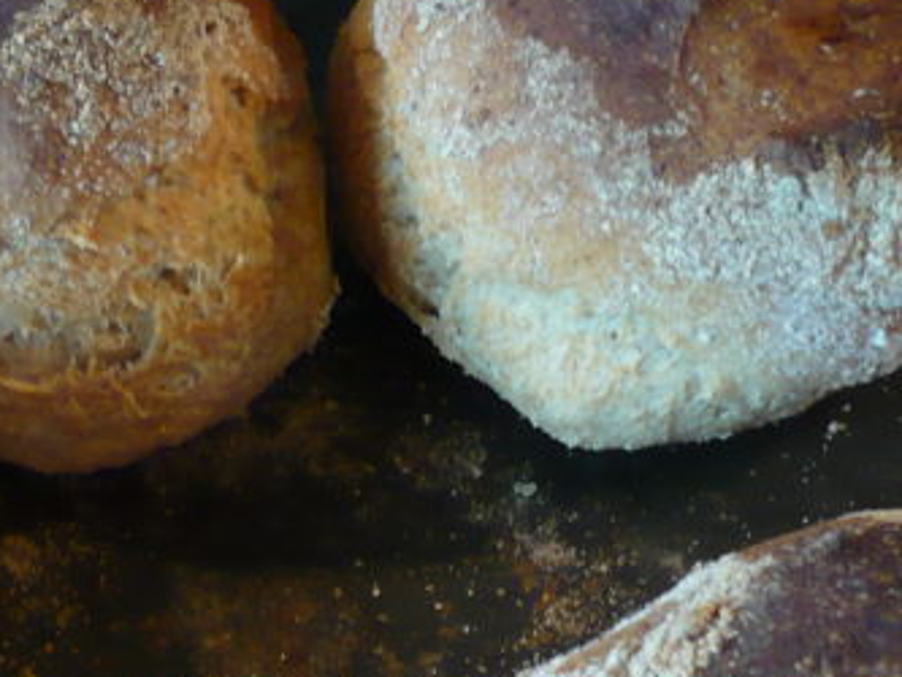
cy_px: 607
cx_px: 306
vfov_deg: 14.0
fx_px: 2737
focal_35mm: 105
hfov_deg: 18.7
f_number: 2.8
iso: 200
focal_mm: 5.8
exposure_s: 1/8
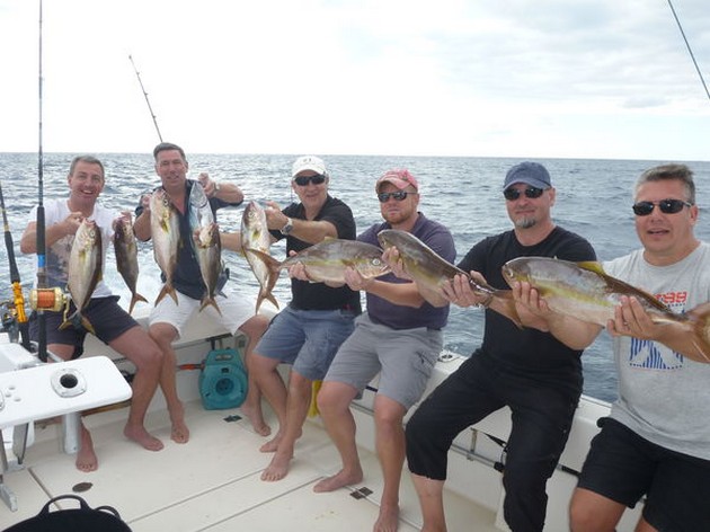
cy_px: 266
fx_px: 574
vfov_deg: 49.7
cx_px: 355
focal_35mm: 28
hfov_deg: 63.5
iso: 100
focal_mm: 4.9
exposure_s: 1/500
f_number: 3.3
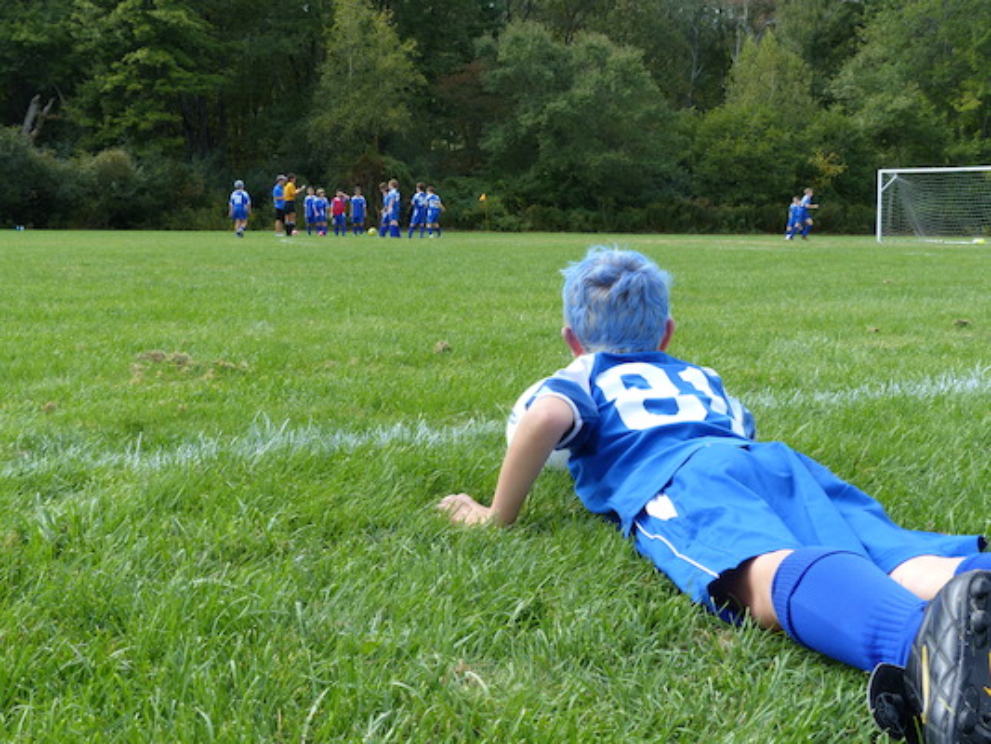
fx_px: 1403
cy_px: 372
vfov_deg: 29.7
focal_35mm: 49
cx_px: 496
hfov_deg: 38.9
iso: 100
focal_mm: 8.7
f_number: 4
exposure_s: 1/250
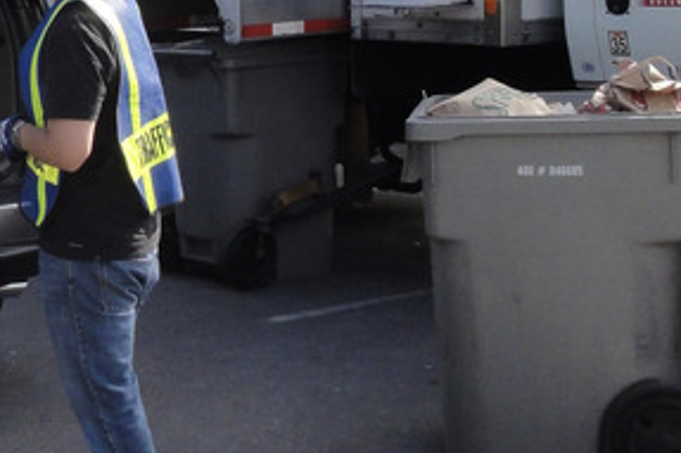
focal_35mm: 178
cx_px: 126
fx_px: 3365
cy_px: 148
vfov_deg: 7.7
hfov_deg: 11.5
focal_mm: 57
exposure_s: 1/160
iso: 100
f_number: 4
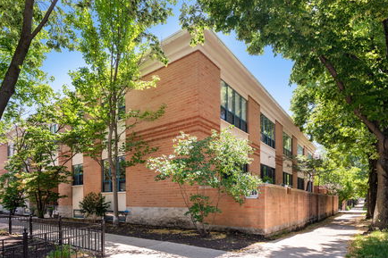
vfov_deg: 59.4
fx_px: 226
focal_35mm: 21
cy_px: 117
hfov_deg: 81.1
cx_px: 182
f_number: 8
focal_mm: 19
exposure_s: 1/160
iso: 320
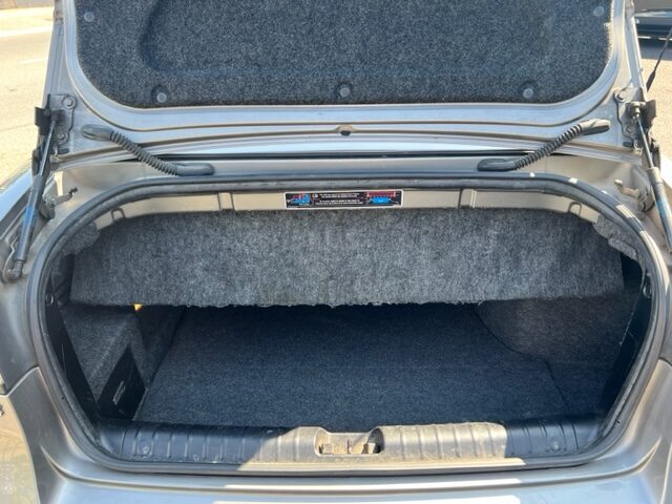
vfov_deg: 53.1
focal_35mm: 26
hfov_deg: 67.3
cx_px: 336
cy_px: 252
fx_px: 505
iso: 50
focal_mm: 5.7
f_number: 1.5
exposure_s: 1/235
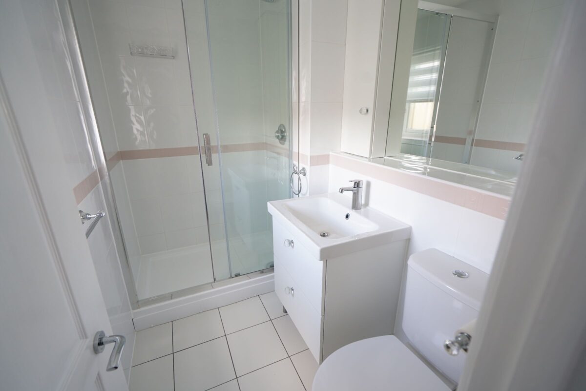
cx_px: 293
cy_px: 196
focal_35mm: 16
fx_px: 261
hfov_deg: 96.7
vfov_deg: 73.8
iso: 400
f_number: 4.5
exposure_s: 1/25
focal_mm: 16
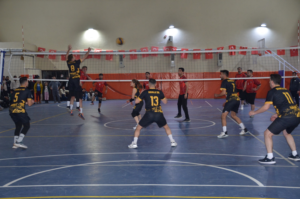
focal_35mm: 51
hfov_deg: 39.0
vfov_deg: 26.4
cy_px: 100
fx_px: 424
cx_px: 150
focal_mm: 34
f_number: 4.2
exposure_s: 1/60
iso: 800
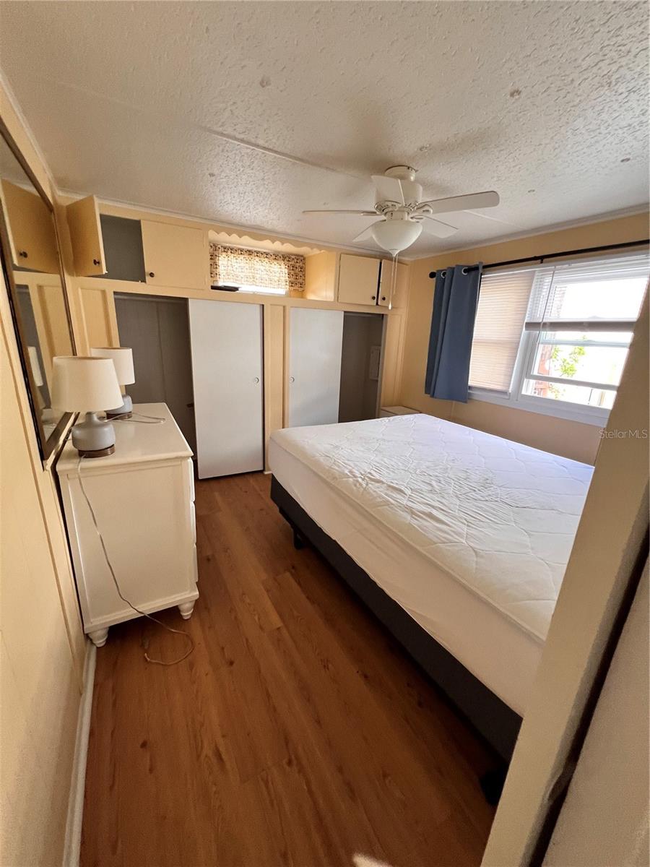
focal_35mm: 13
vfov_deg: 106.2
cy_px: 434
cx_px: 325
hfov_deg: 89.9
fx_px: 325
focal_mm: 1.57
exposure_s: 1/99
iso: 250
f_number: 1.8
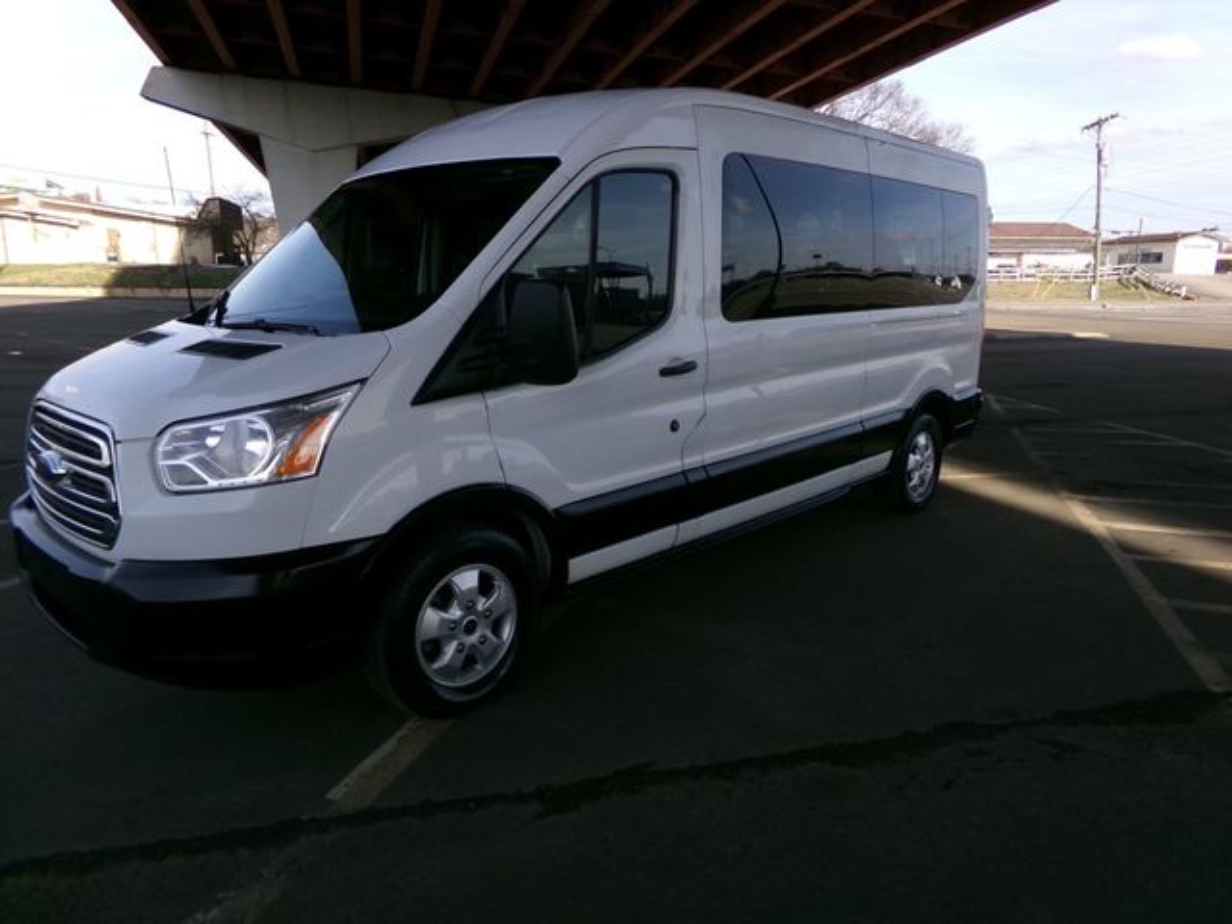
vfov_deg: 56.8
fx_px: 854
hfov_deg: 71.6
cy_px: 462
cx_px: 616
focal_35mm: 24
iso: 100
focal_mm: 4.3
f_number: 3.7
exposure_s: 1/450
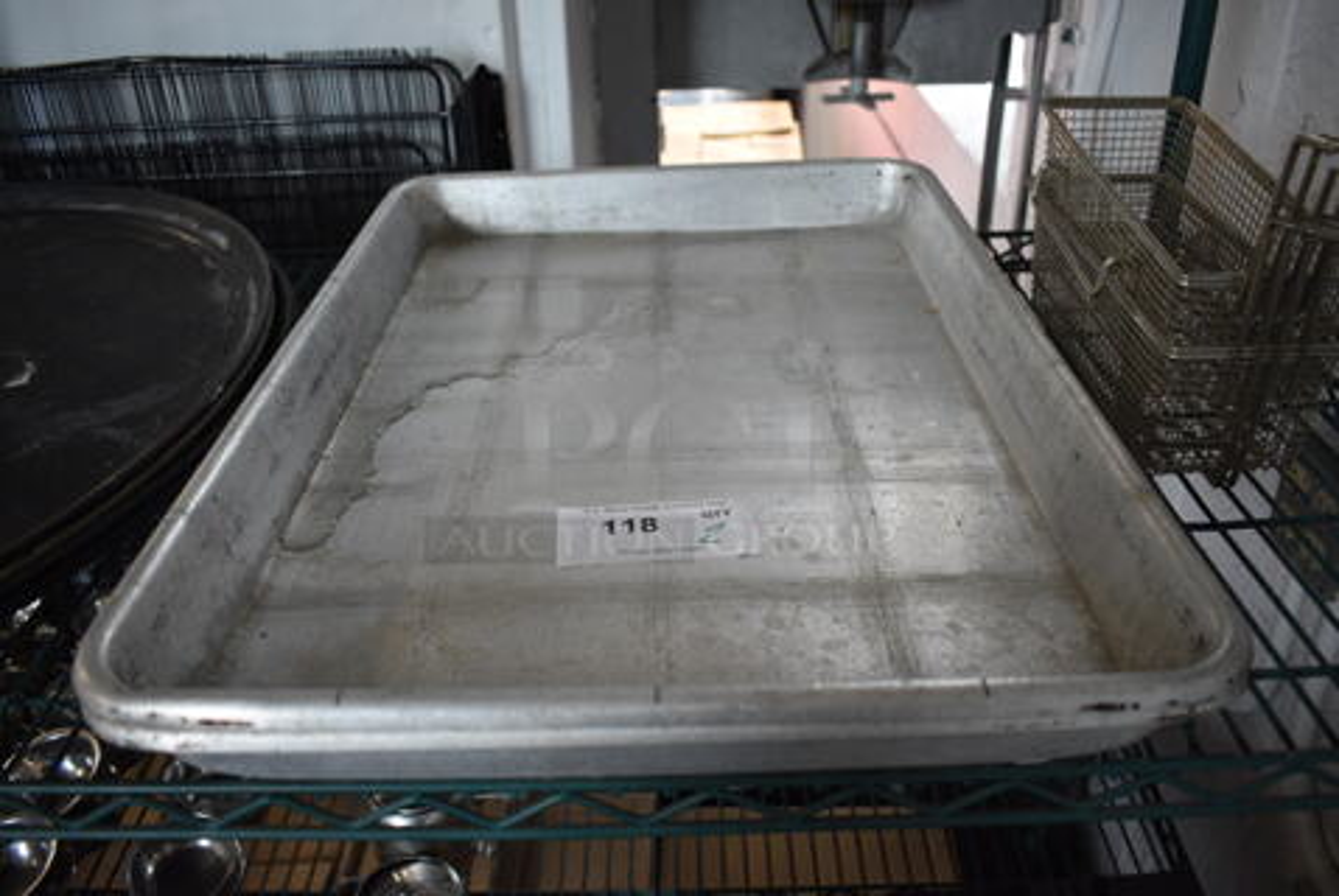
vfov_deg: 43.7
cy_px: 448
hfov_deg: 61.9
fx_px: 1117
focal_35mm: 30
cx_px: 670
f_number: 3.5
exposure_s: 1/160
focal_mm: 20
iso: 800
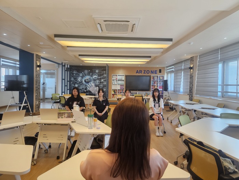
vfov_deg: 58.9
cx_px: 120
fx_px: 159
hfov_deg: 73.9
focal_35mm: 23
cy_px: 90
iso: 160
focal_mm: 6.3
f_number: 1.7
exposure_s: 1/120
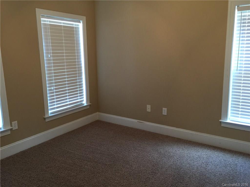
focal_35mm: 29
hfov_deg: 61.7
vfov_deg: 48.2
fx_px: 209
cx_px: 125
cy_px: 94
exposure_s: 1/15
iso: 100
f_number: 2.2
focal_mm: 4.15
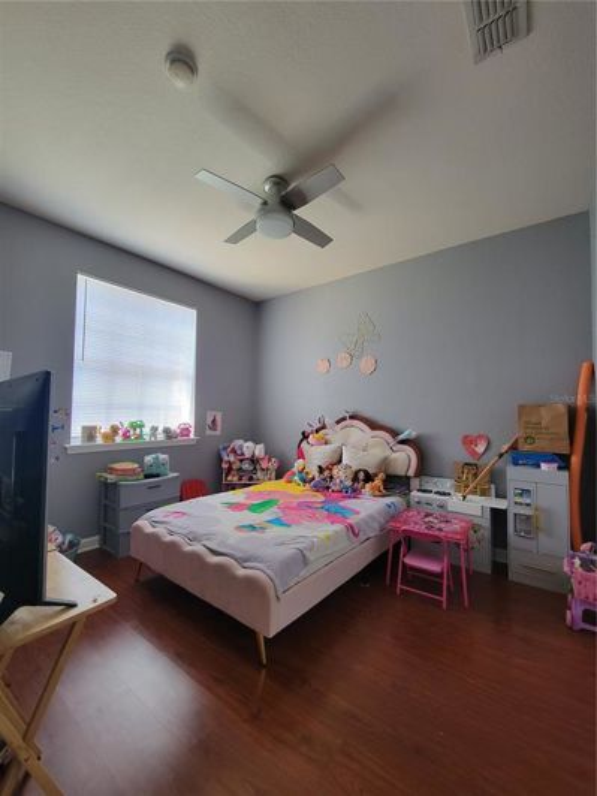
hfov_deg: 89.9
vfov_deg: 106.2
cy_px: 398
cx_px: 298
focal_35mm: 13
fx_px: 299
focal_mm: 2.2
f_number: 2.2
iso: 200
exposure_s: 1/60
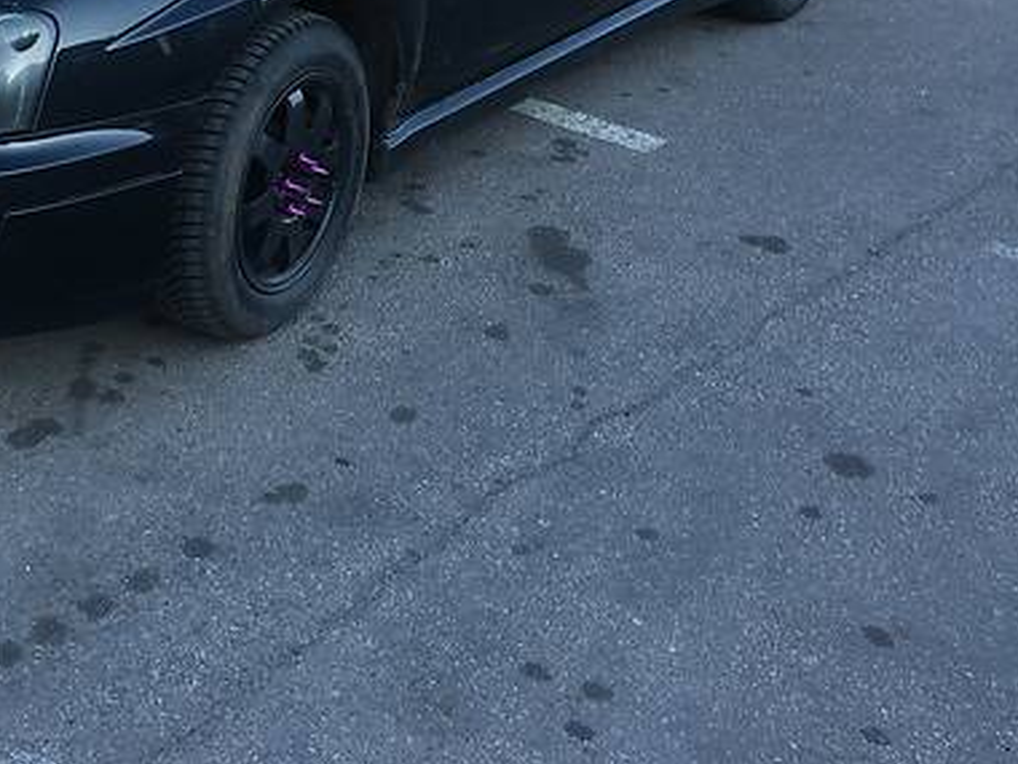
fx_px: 1794
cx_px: 139
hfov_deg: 30.5
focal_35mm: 61
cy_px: -11
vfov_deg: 23.0
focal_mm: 4.2
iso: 25
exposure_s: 1/107
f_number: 2.2
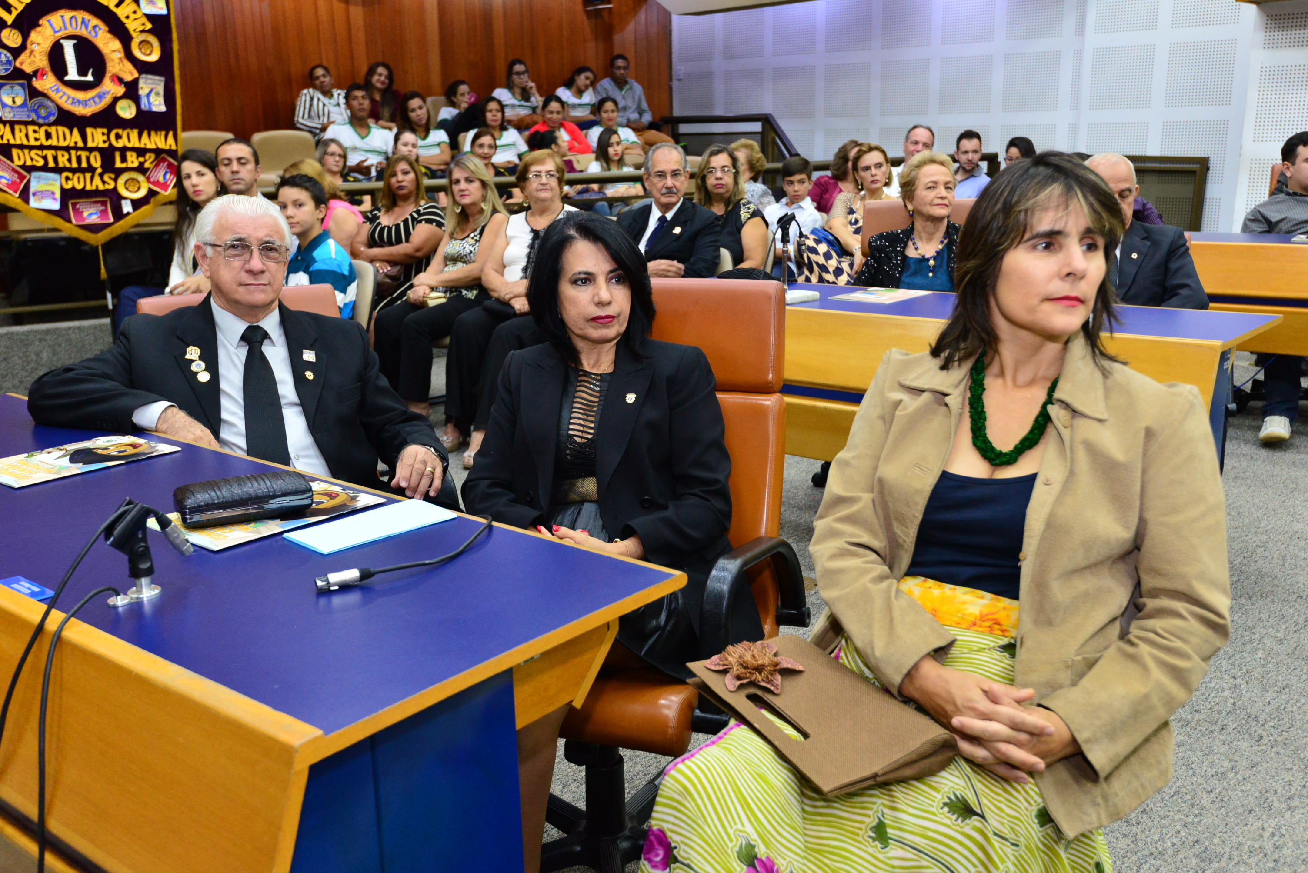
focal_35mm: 32
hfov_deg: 58.7
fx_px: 1163
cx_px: 654
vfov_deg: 41.1
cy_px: 436
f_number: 5
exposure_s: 1/100
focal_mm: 32
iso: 2500
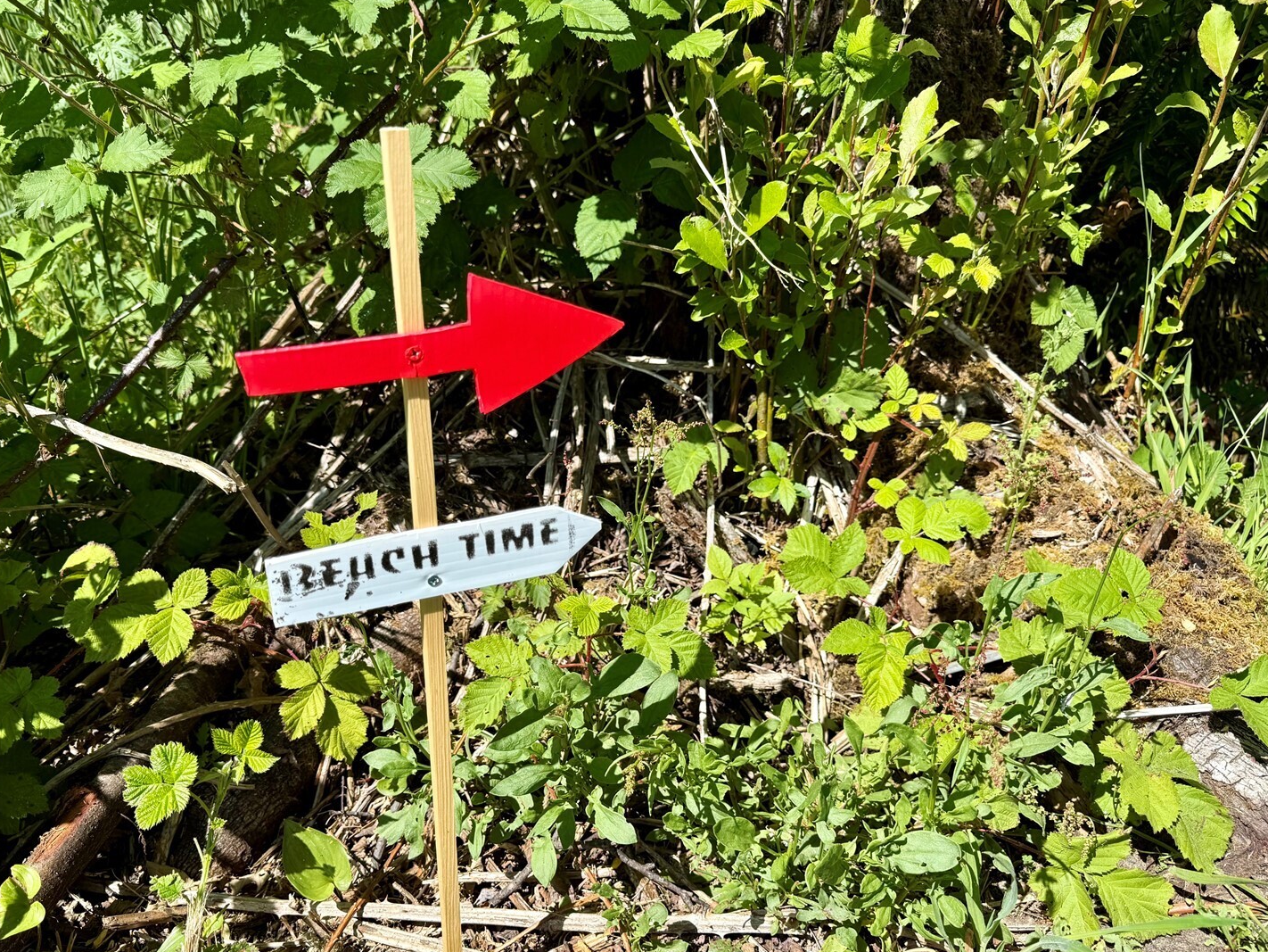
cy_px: 526
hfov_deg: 65.1
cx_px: 559
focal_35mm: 27
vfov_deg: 51.3
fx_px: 989
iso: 80
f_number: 1.78
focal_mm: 6.76
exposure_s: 1/2801
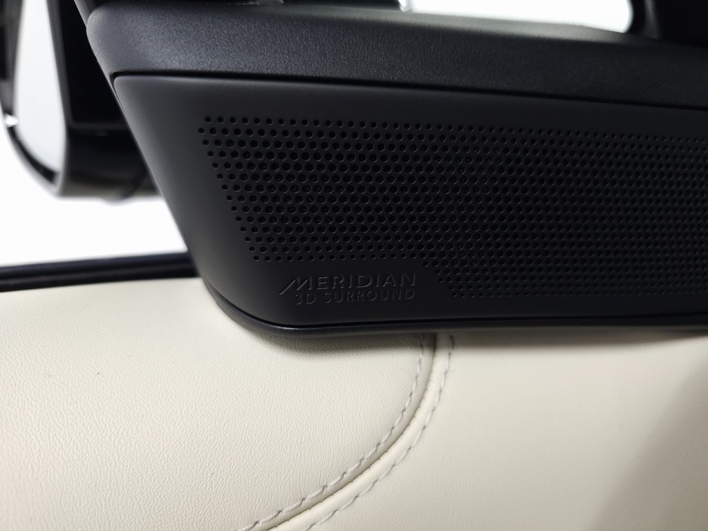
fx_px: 470
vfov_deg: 58.9
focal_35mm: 23
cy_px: 266
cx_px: 354
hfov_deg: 73.9
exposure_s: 1/60
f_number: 1.7
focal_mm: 6.3
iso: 80
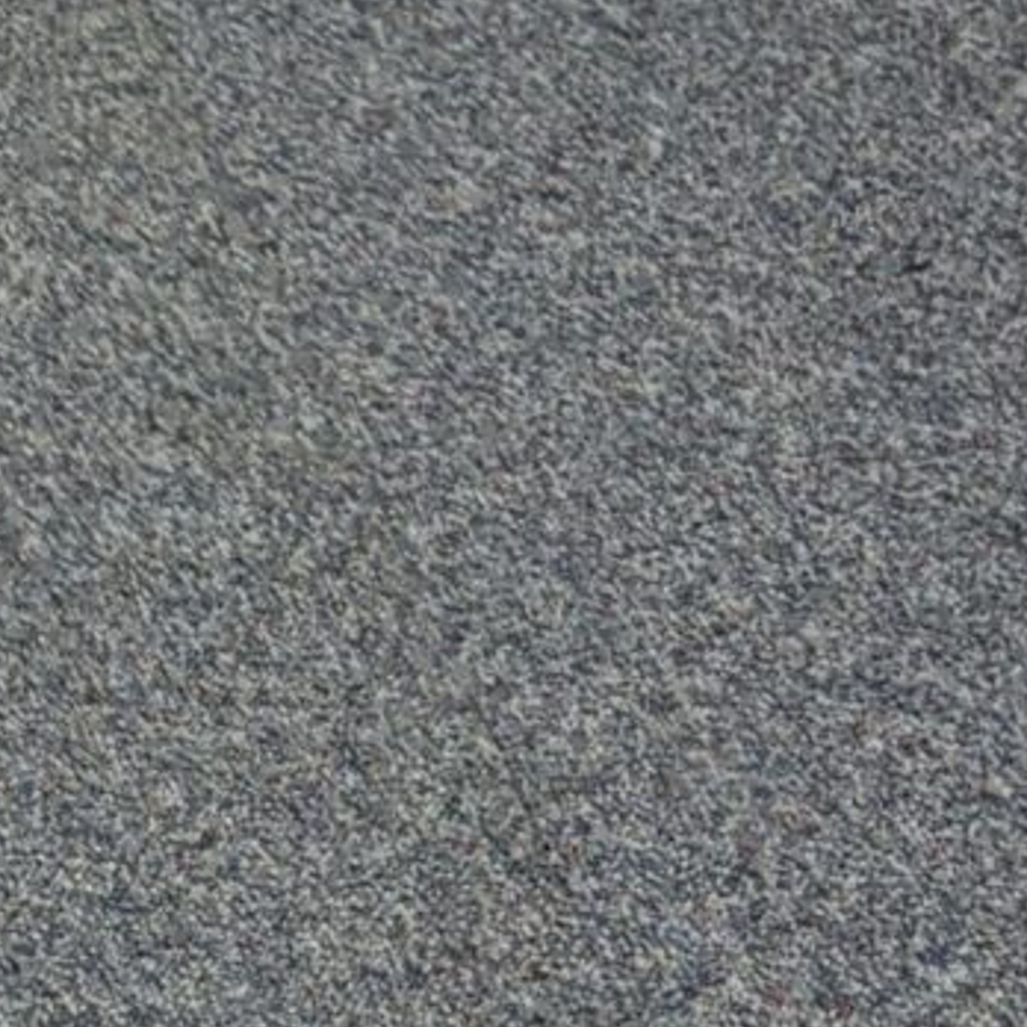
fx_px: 5673
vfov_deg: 9.6
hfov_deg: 9.1
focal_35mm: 169
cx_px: -1602
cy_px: -1095
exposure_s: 1/100
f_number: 1.6
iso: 80
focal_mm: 5.96
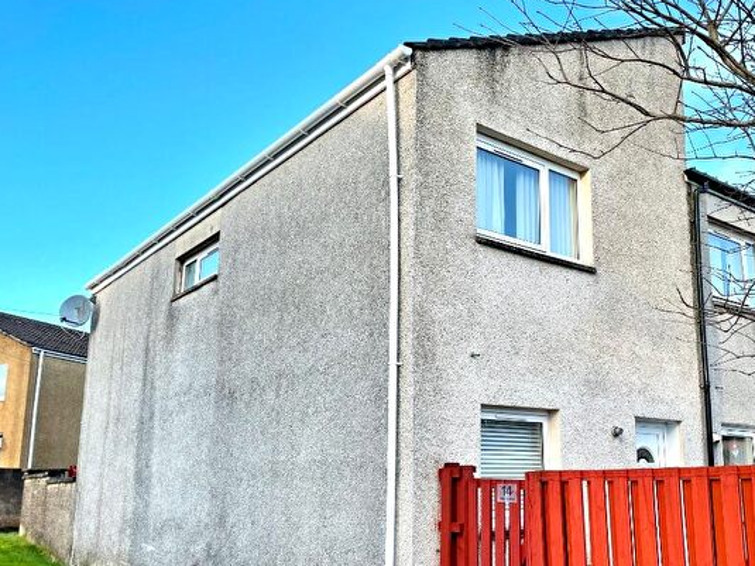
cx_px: 461
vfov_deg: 41.5
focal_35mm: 34
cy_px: 351
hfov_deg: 53.5
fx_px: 741
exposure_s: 1/658
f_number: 1.6
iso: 32
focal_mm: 4.2
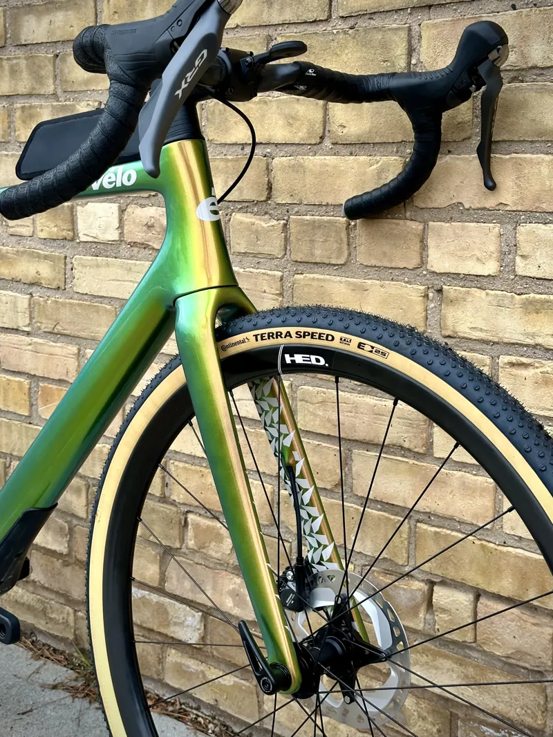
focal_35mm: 48
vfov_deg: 39.6
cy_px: 368
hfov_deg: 30.3
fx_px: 1022
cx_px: 276
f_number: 1.78
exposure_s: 1/172
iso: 64
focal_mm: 6.86
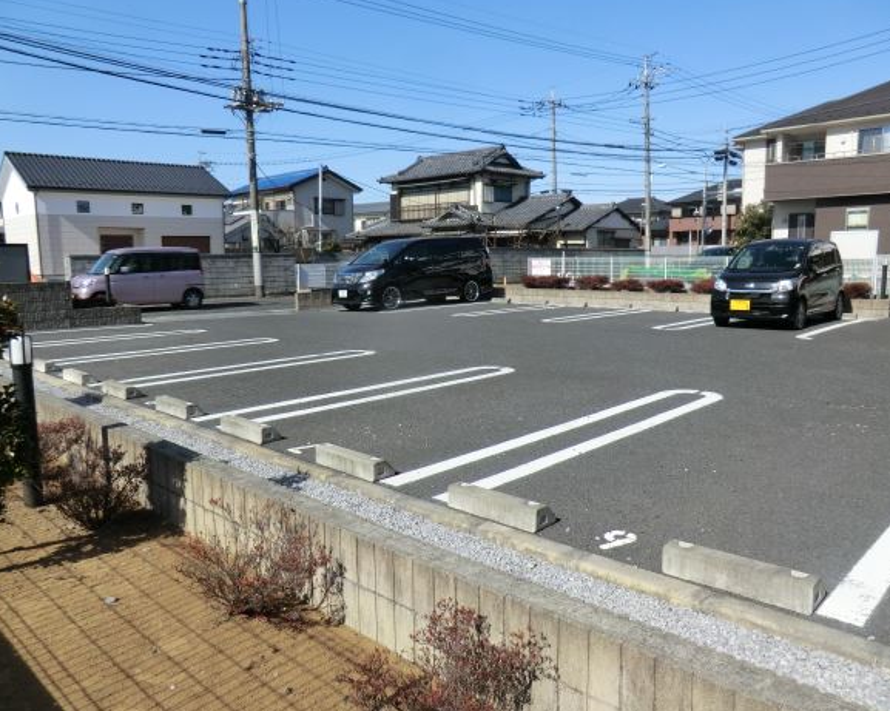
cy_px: 350
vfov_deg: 54.9
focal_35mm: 26
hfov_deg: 66.0
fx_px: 685
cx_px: 457
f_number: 7.5
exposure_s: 1/250
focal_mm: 4.3
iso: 80
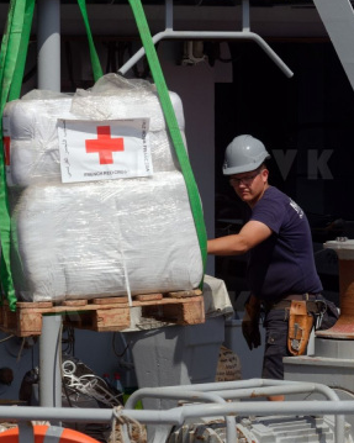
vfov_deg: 7.5
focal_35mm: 258
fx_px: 3380
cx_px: 133
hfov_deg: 6.0
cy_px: 334
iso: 100
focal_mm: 110
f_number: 8
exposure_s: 1/500
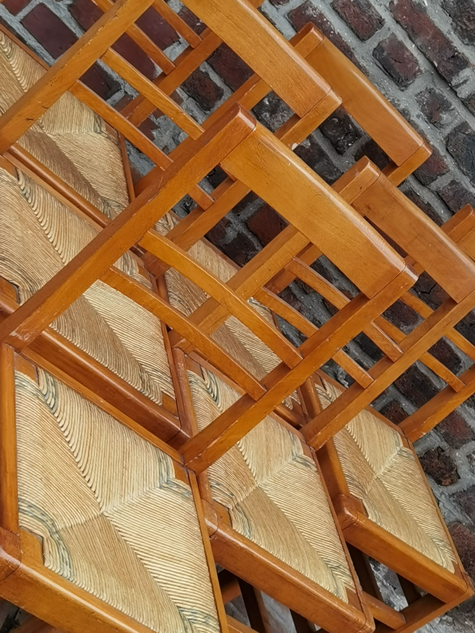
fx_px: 1390
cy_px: 316
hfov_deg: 19.4
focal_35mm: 76
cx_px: 238
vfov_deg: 25.7
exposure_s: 1/180
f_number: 1.9
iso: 50
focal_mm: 6.71
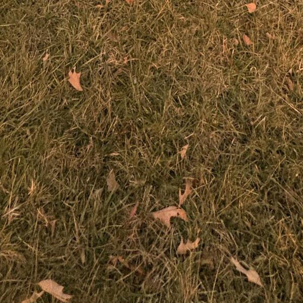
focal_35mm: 42
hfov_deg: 40.0
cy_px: -210
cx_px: 136
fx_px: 416
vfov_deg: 24.2
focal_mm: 2.22
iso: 800
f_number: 2.2
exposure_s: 1/60
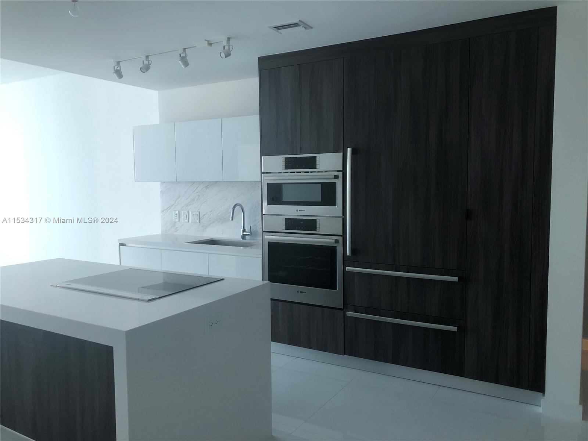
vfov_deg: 49.7
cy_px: 220
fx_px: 476
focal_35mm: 28
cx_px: 294
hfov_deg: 63.4
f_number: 1.8
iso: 32
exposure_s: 1/24
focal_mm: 3.99
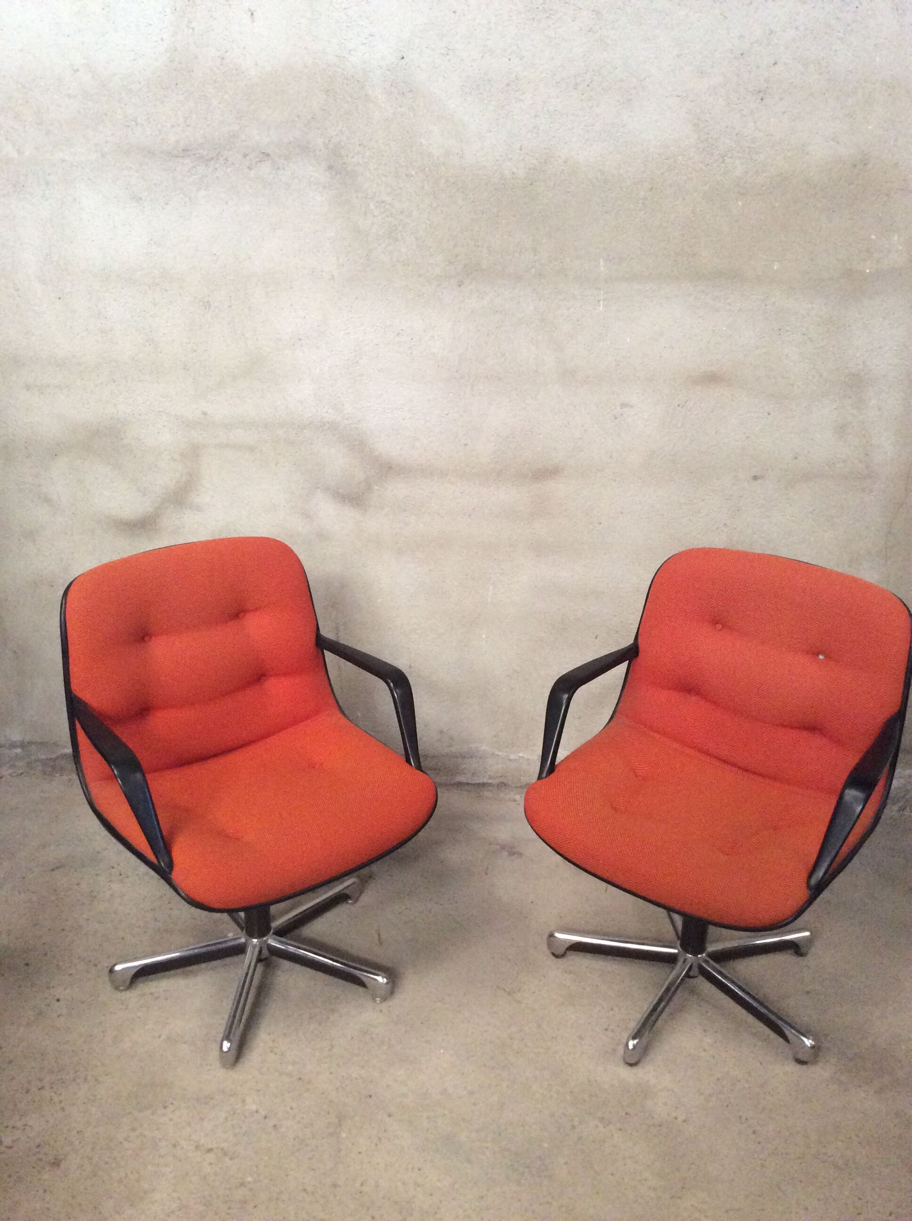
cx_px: 456
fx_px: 1127
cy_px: 610
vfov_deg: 56.9
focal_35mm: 32
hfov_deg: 44.1
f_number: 2.4
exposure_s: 1/25
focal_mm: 3.3
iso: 250
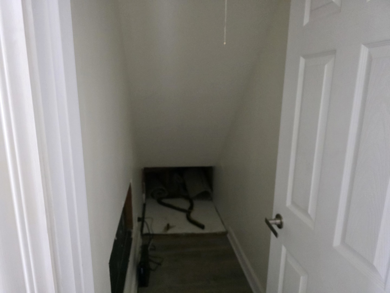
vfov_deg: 58.9
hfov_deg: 73.9
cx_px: 195
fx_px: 259
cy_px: 146
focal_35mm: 23
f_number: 1.7
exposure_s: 1/60
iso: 2000
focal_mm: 6.3
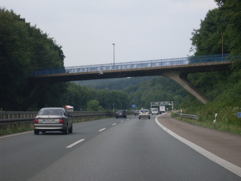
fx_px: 717
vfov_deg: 14.4
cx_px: 120
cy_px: 90
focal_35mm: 103
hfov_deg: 19.1
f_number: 4.8
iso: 80
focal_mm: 17.1
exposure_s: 1/250
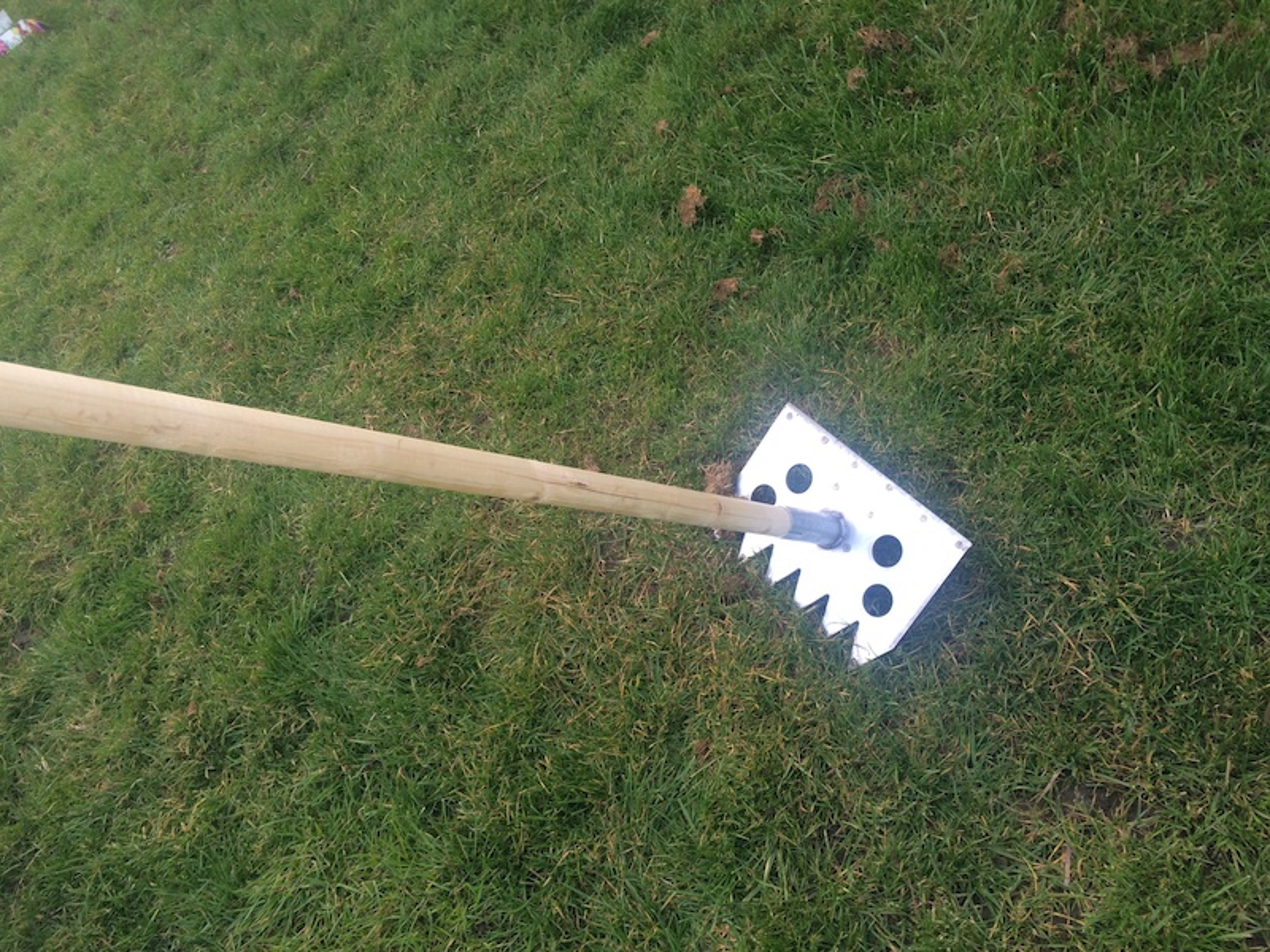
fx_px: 1064
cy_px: 476
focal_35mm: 29
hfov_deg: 61.7
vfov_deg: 48.2
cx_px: 635
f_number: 2.2
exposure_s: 1/60
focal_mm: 4.15
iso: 32
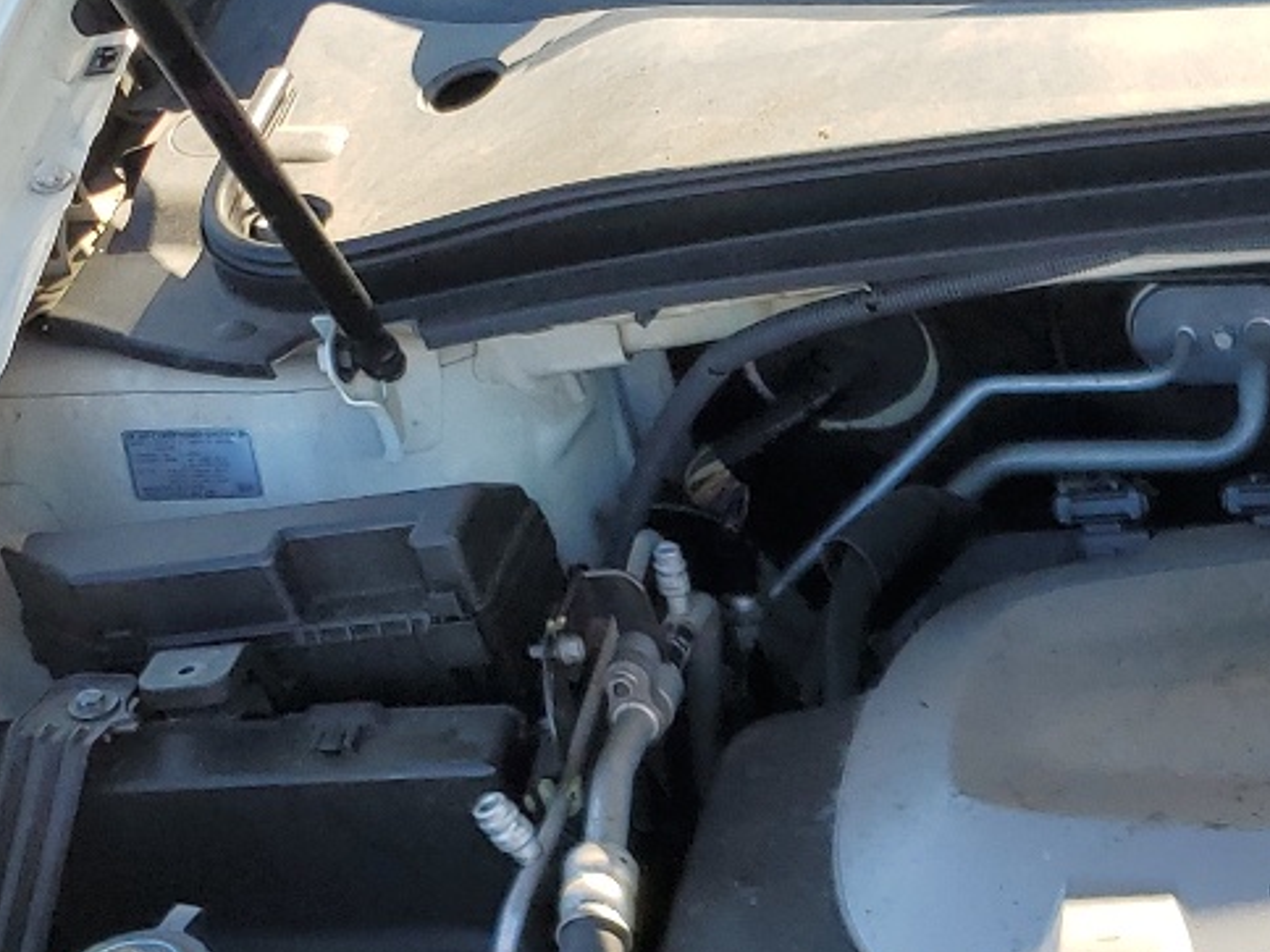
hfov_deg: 20.3
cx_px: 1763
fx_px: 3155
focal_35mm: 86
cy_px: 1261
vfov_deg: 16.2
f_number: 1.5
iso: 50
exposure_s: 1/625
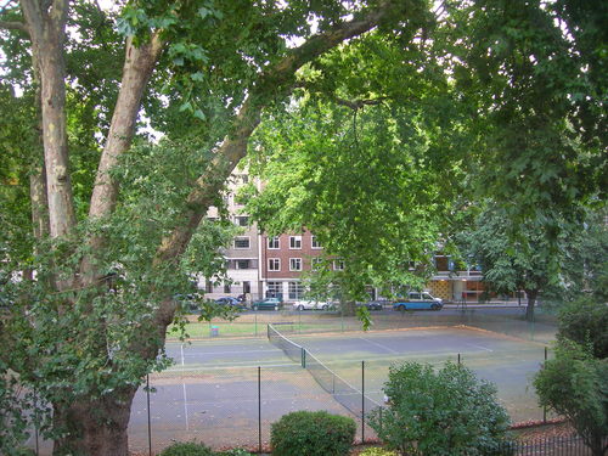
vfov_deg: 41.8
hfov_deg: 54.0
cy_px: 228
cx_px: 304
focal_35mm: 34
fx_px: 597
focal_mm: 5.7
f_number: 2.9
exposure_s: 1/17.4
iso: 50
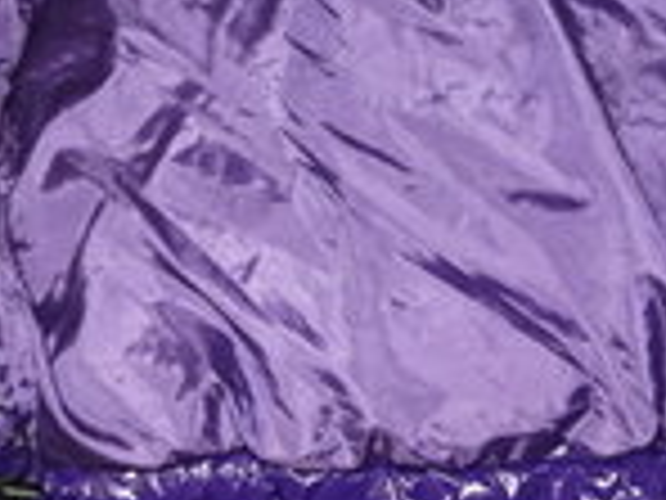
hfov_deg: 29.5
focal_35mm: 65
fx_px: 1251
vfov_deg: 22.2
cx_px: 464
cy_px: 86
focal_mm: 4.3
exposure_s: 1/30
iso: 200
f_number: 3.3
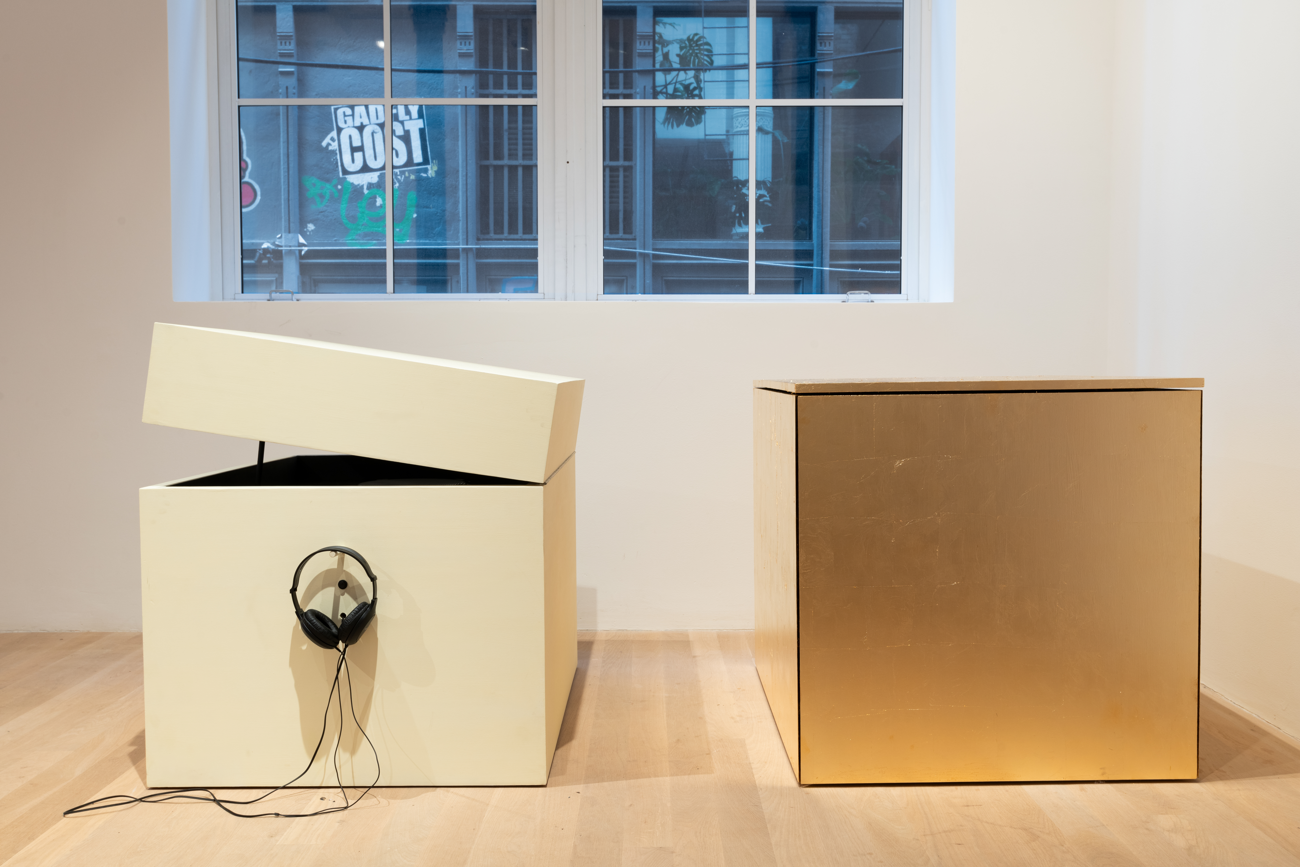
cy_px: 434
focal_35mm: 35
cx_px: 650
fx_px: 1264
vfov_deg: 37.9
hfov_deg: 54.4
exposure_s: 1
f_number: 11
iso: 100
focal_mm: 35
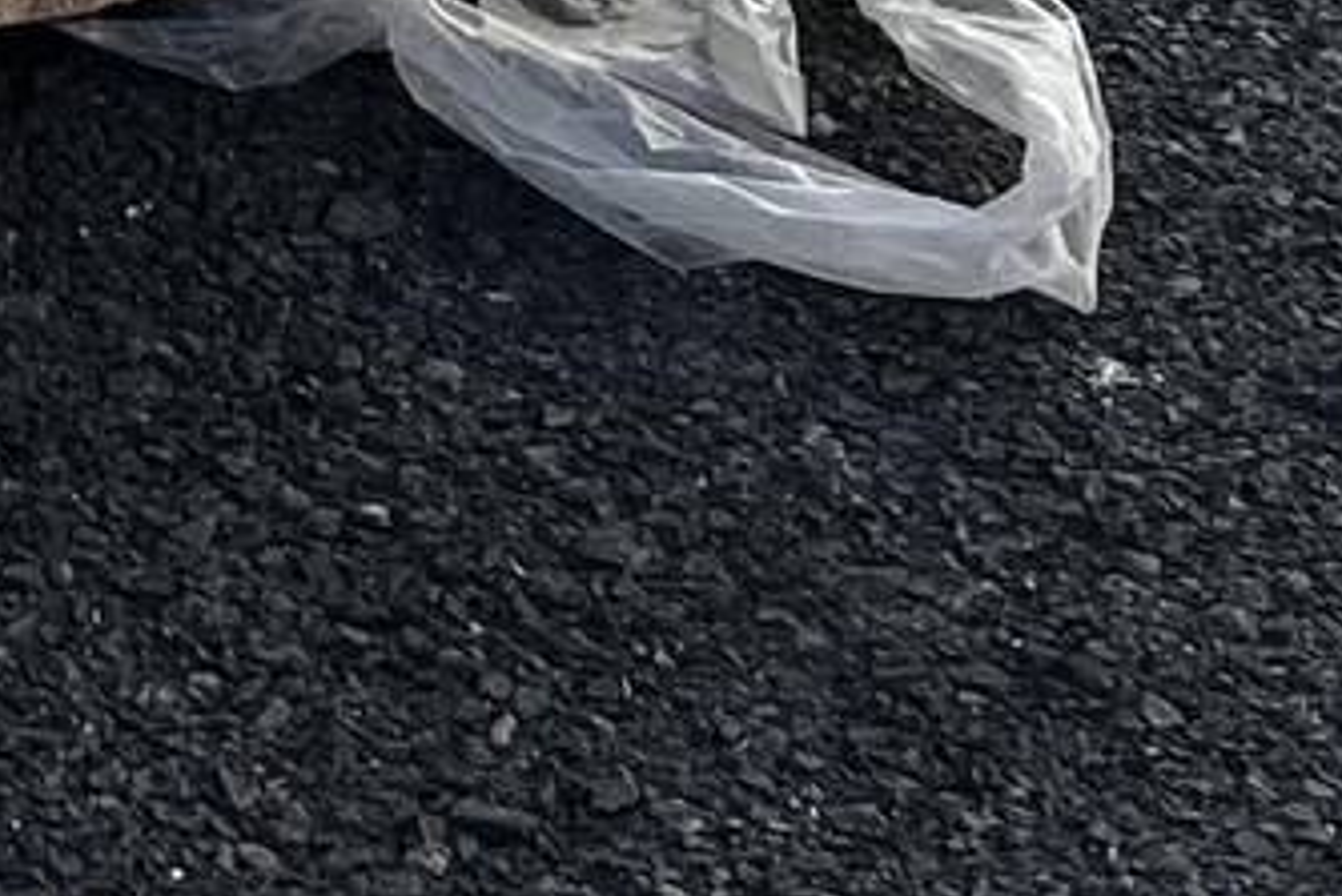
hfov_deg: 11.8
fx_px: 6041
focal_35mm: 162
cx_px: -1021
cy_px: -2021
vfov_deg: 7.3
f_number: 1.5
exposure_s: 1/2457
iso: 50
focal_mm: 5.7
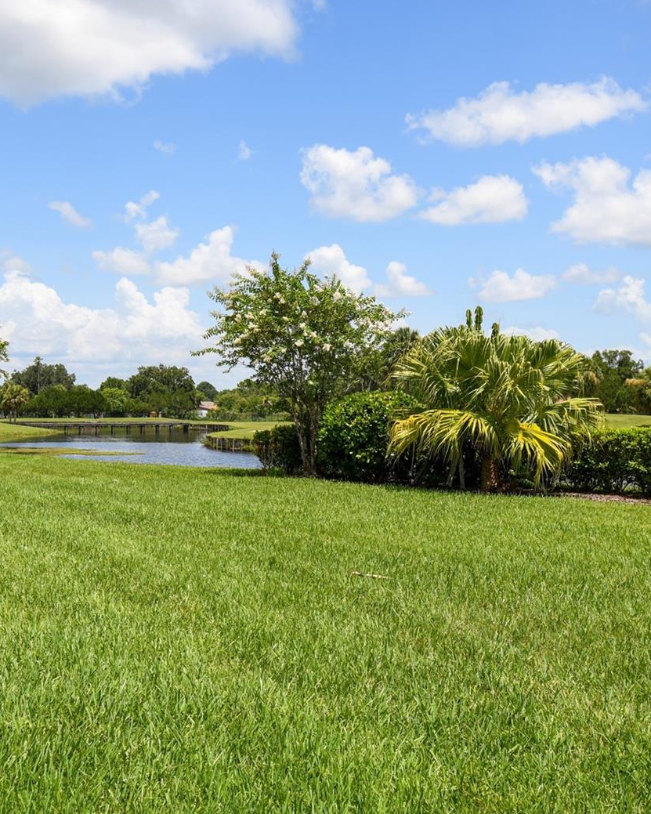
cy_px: 407
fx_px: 939
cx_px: 254
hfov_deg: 38.0
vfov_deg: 46.8
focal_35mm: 39
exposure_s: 1/320
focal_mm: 18
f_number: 7.1
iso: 100
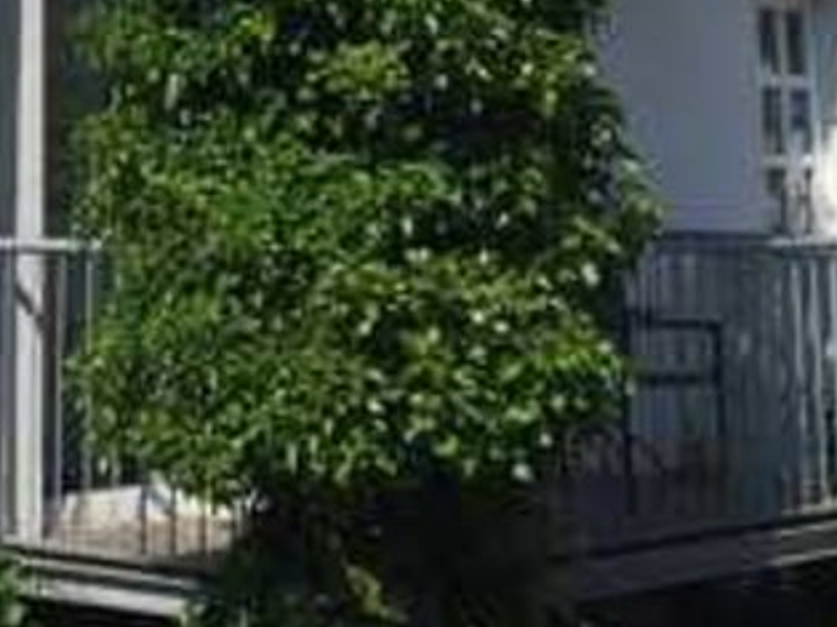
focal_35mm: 111
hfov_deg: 17.6
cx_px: 141
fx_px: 2682
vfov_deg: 12.5
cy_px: -366
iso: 32
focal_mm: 4.15
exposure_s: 1/4950
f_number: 2.2
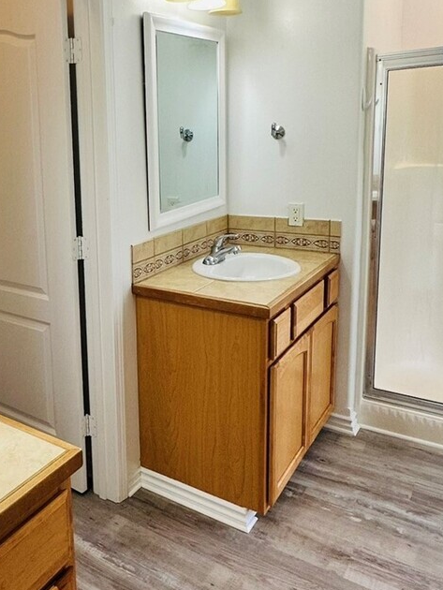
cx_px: 73
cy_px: 221
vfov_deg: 56.1
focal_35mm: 32
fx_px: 546
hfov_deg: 41.8
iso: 125
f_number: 2.2
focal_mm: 2.22
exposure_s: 1/120
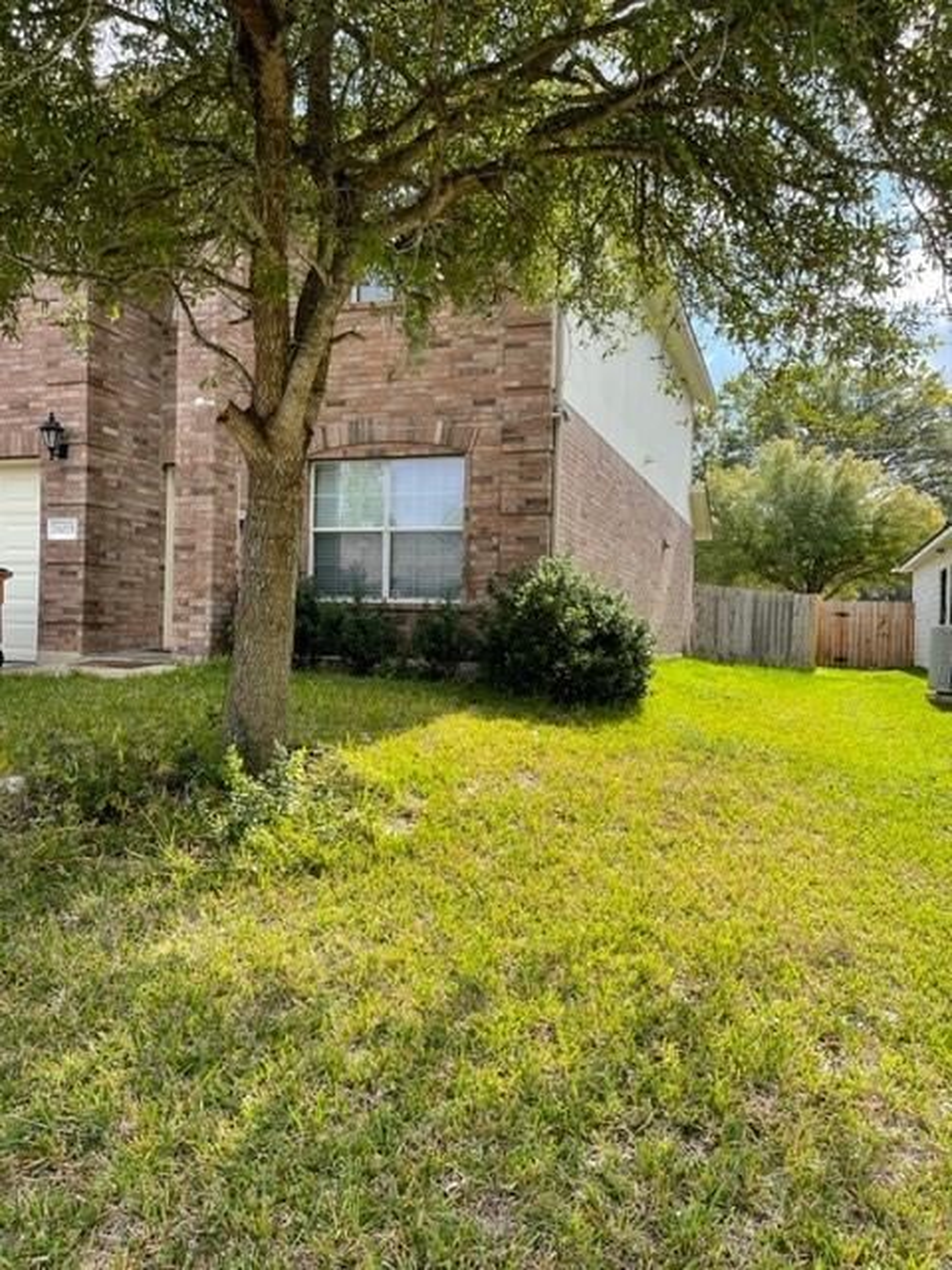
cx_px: 476
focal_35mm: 26
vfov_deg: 67.3
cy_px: 635
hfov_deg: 53.1
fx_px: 953
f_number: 1.6
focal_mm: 5.1
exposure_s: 1/1553
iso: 32
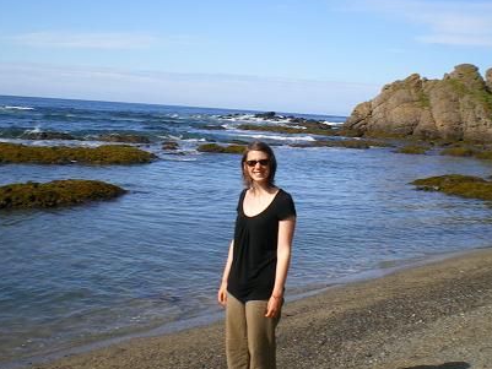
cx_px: 258
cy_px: 168
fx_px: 711
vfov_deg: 29.1
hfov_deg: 38.2
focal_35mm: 50
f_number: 4.6
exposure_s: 1/320
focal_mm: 6.3
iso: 64
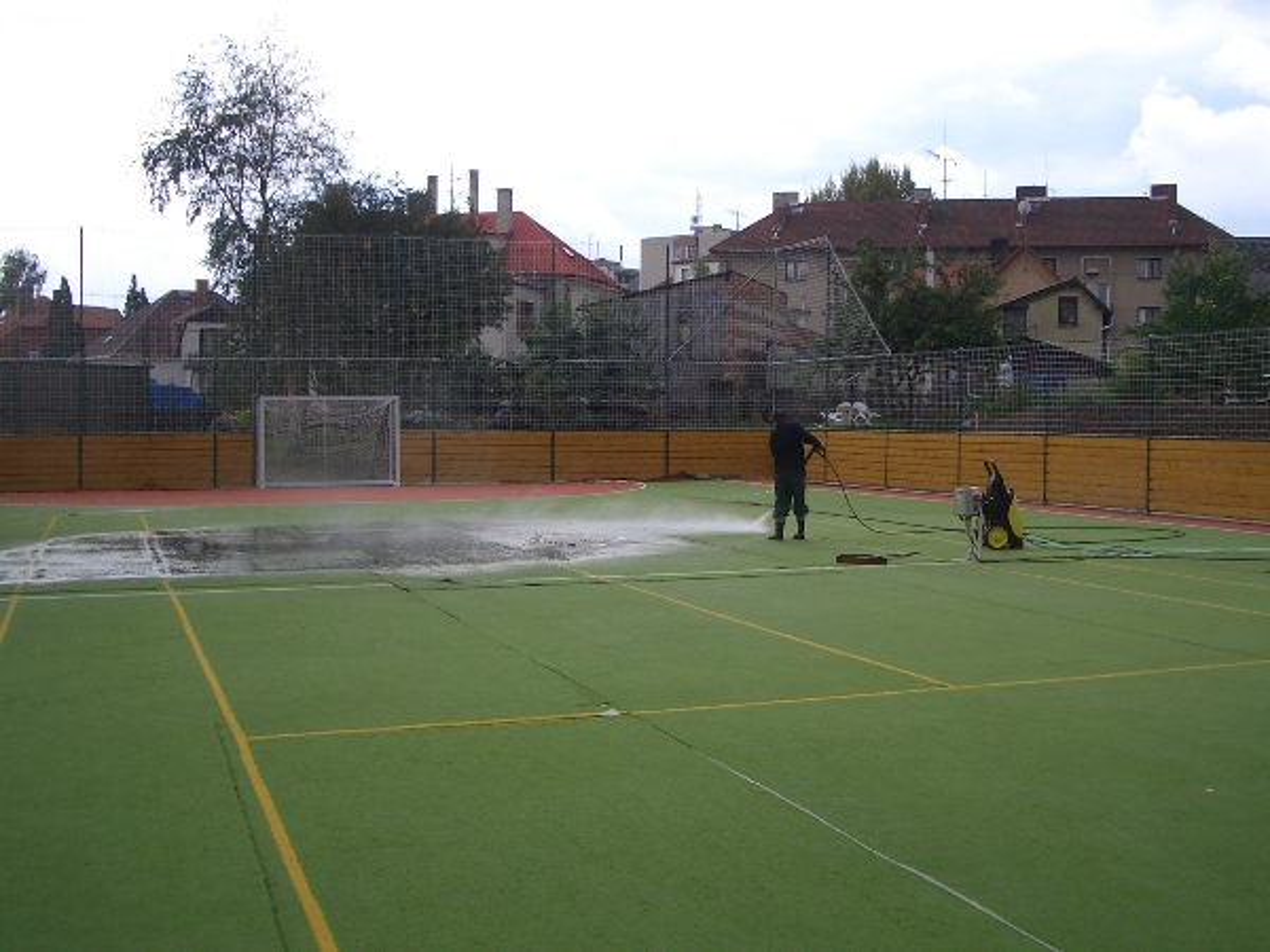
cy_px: 476
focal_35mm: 41
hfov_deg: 45.8
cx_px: 635
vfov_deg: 35.1
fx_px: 1504
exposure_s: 1/400
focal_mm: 6.8
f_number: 2.8
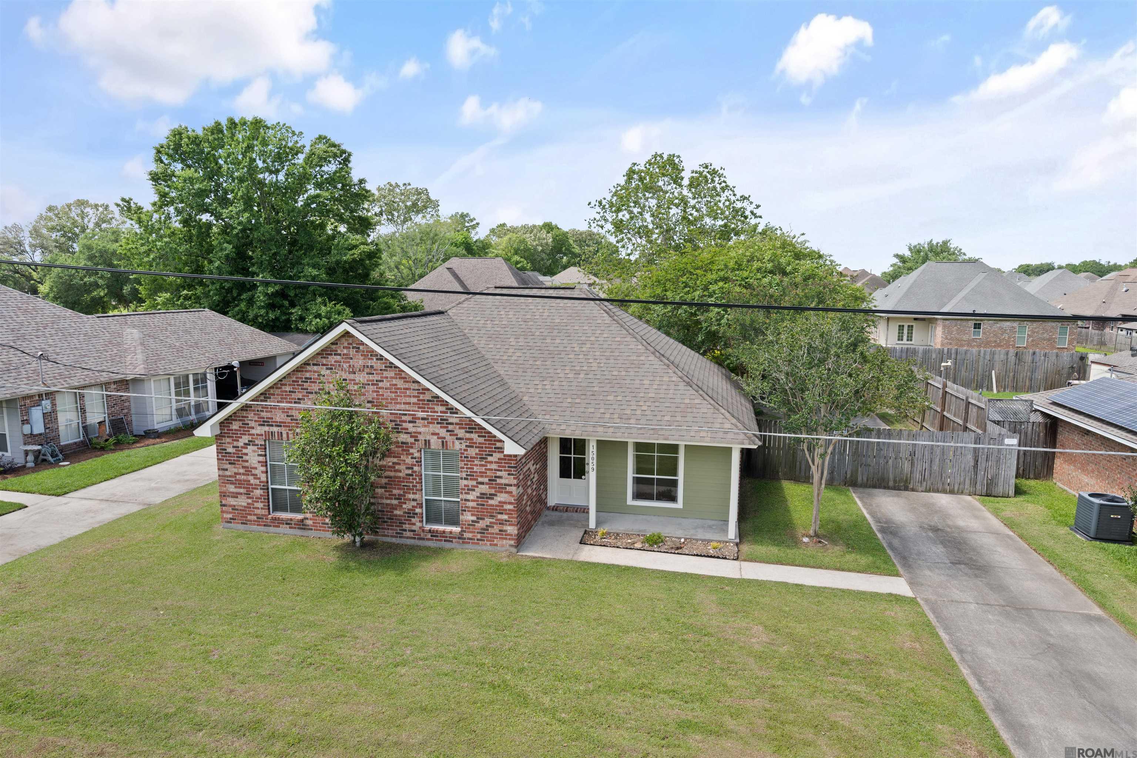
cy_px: 379
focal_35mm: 22
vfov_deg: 58.3
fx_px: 679
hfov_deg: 79.9
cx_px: 568
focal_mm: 21.5
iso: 200
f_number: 10
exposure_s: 1/125
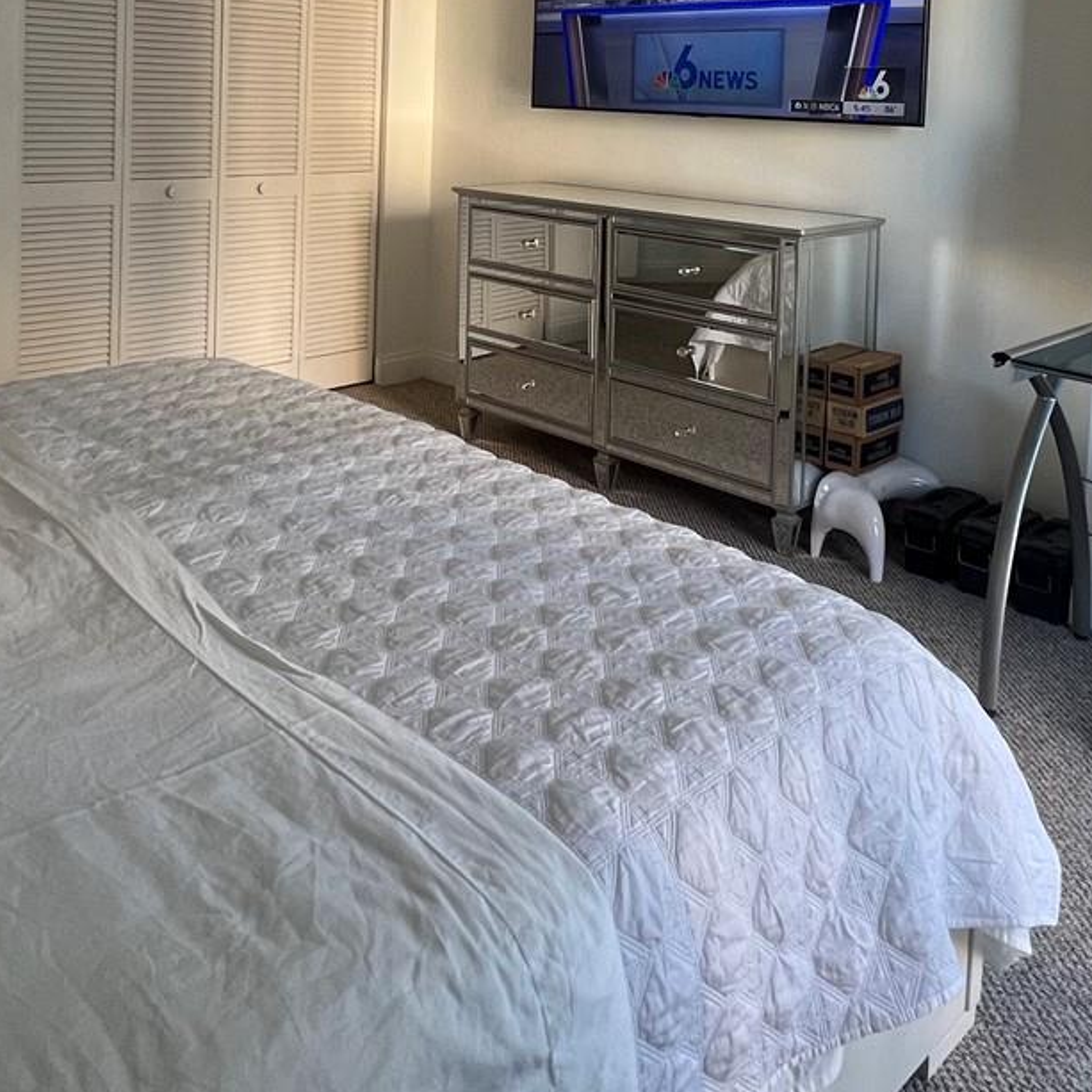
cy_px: 137
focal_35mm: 30
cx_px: 492
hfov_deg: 53.9
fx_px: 1071
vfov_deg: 49.0
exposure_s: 1/60
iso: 160
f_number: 1.8
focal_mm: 1.57
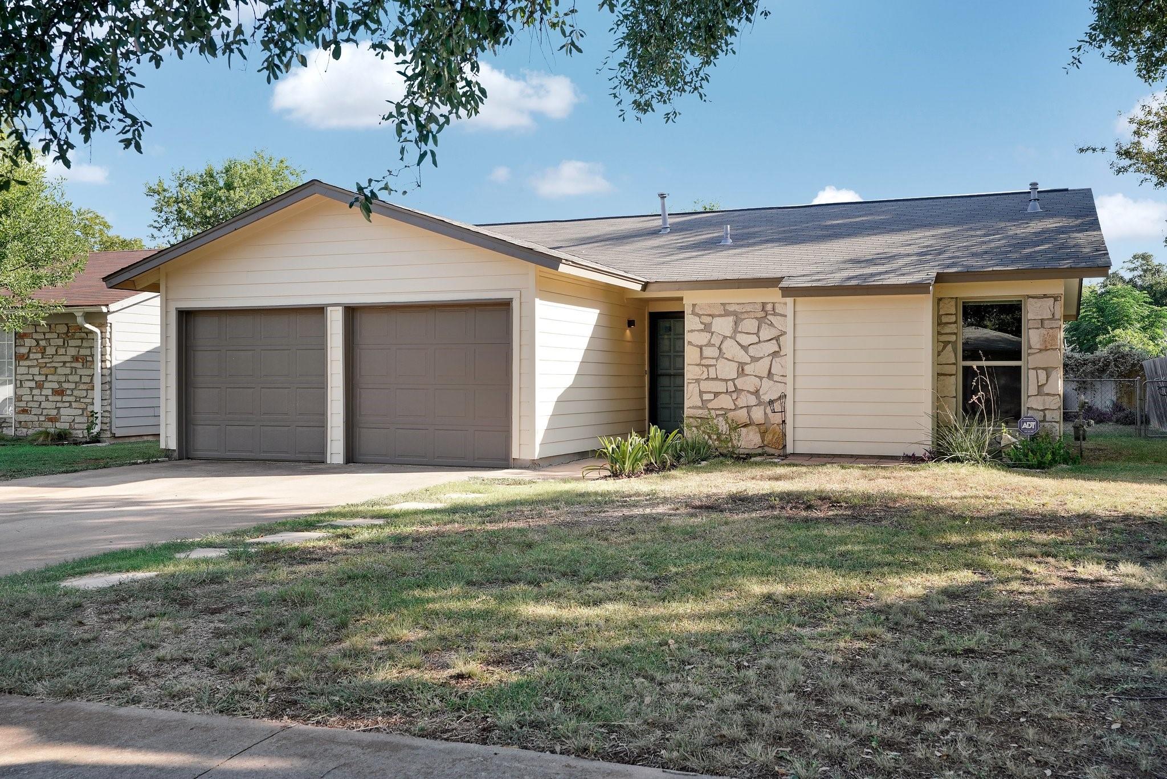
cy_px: 390
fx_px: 1135
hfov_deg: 54.4
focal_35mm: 35
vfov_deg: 37.9
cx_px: 584
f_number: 8
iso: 400
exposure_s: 1/160
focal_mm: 35
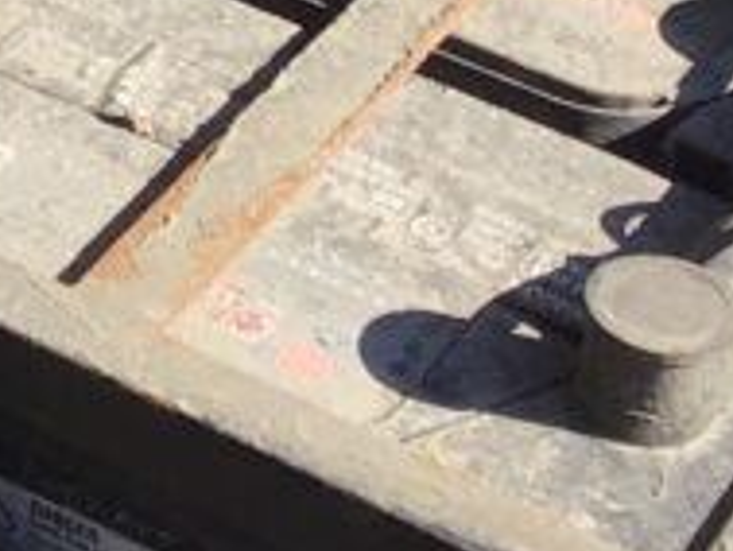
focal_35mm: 192
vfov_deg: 7.5
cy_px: -501
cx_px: -683
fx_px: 4068
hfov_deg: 9.7
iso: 25
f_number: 2.4
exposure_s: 1/491
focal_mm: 3.3
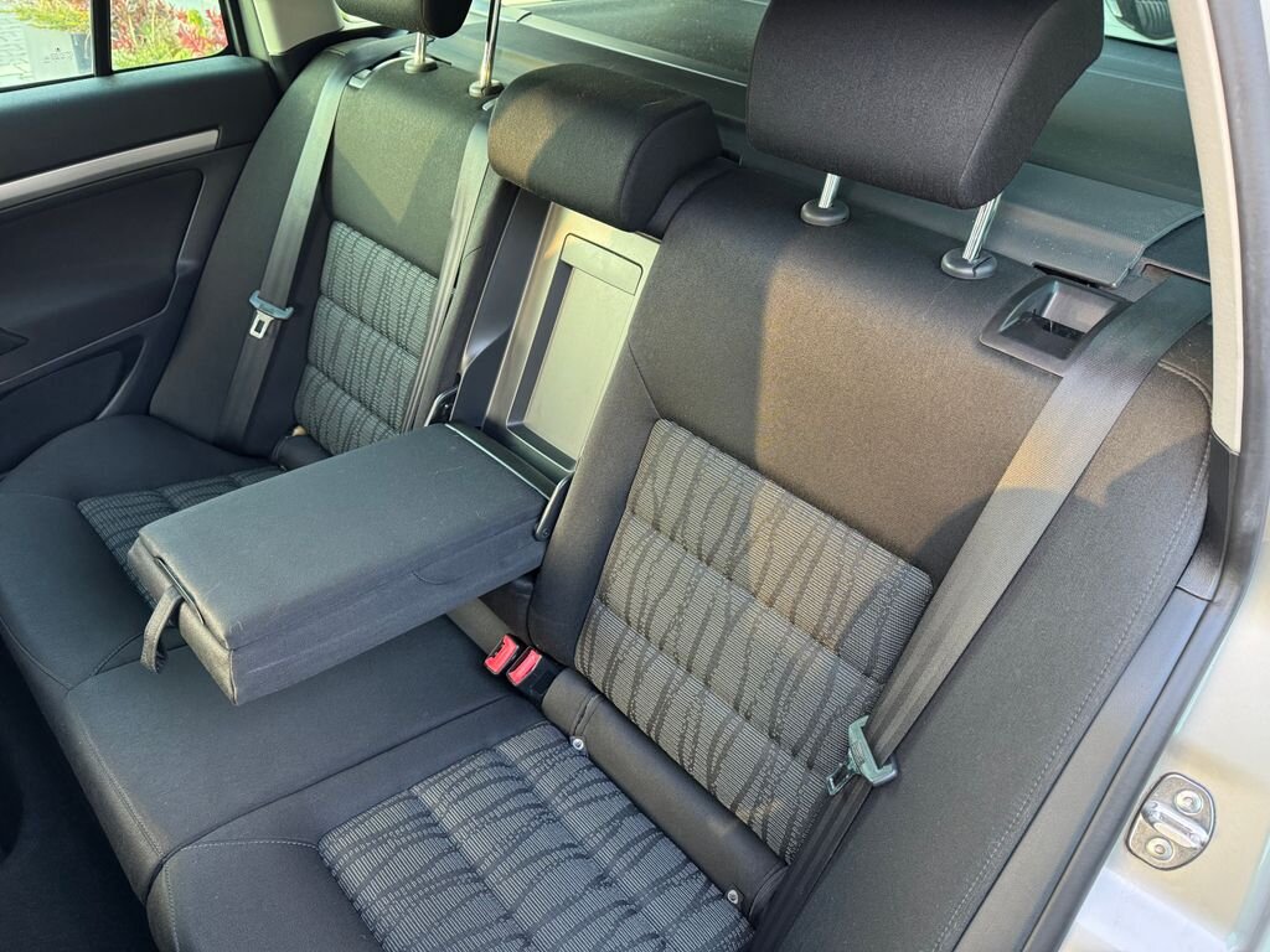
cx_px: 635
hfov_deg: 71.6
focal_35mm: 24
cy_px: 476
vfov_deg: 56.8
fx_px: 881
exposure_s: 1/60
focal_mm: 6.76
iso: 400
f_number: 1.78
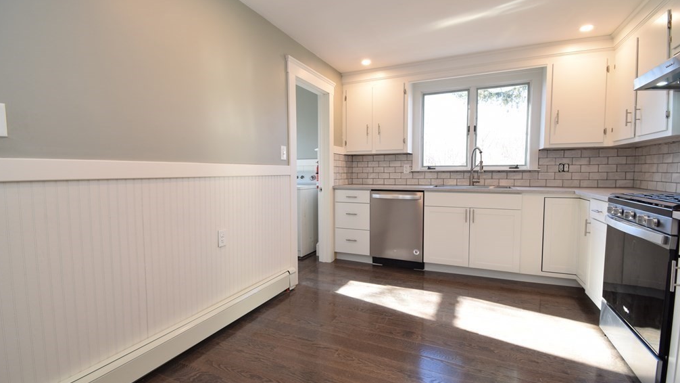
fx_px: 289
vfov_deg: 67.1
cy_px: 191
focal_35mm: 16
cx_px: 338
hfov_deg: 99.4
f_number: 8
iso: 400
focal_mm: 10
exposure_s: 1/15
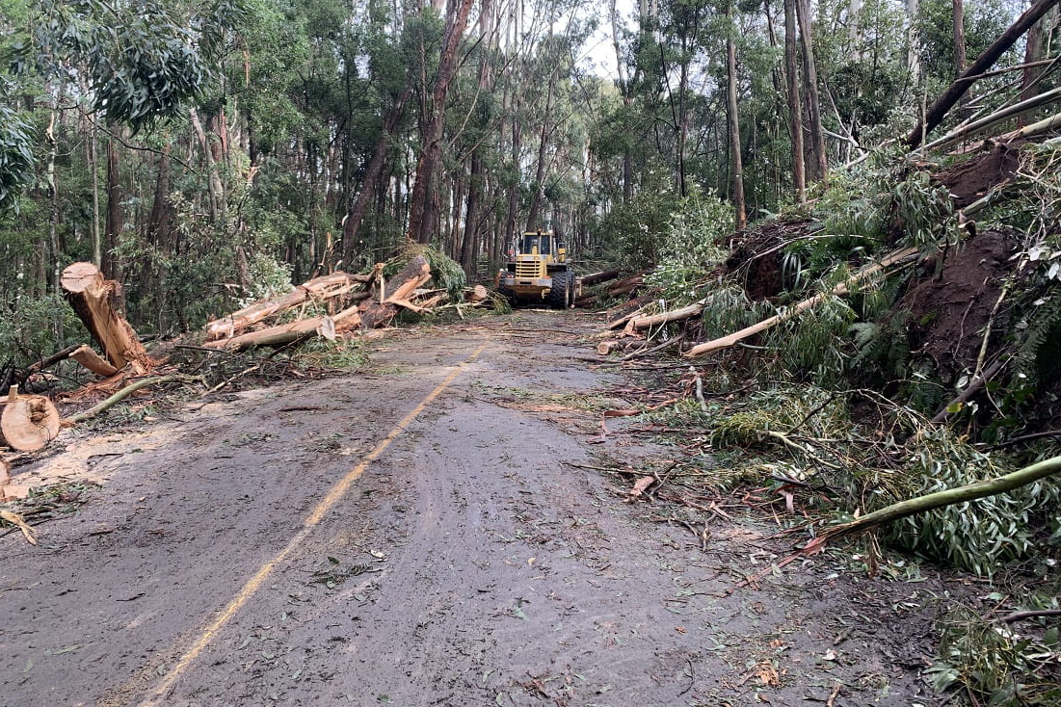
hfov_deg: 65.5
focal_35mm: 28
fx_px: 825
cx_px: 529
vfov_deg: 46.3
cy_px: 317
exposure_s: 1/139
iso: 25
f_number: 1.8
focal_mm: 4.25
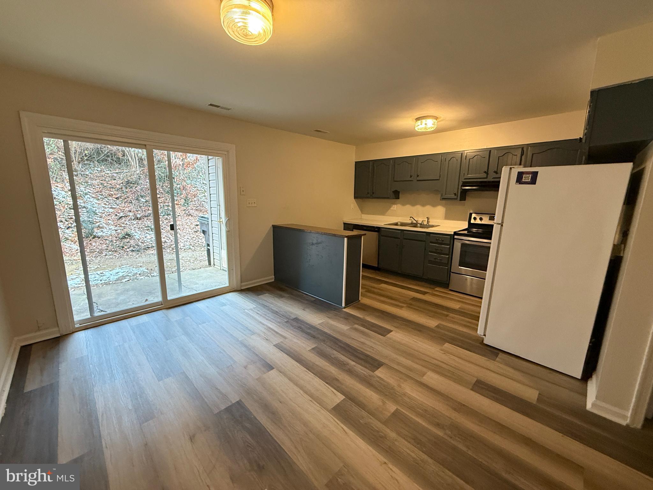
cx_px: 326
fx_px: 264
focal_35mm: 14
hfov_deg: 102.1
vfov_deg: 85.7
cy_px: 245
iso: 400
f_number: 2.2
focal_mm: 2.22
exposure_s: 1/60
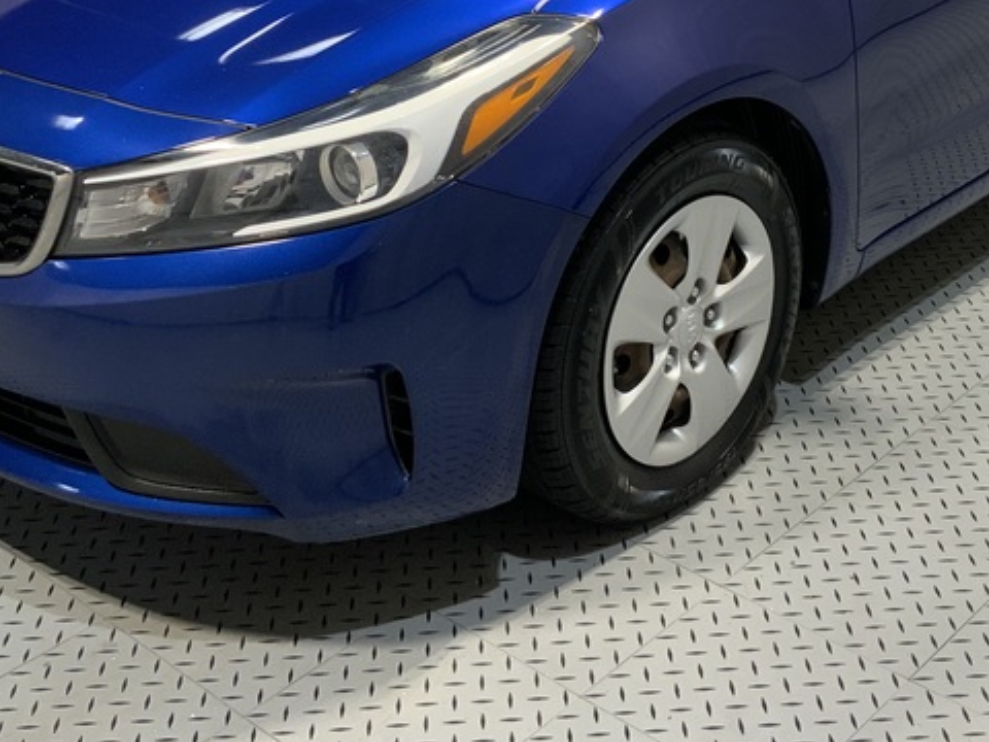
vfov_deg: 24.4
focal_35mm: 58
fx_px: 1657
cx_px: 575
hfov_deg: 33.2
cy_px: 49
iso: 64
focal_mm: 3
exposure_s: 1/60
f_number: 1.8
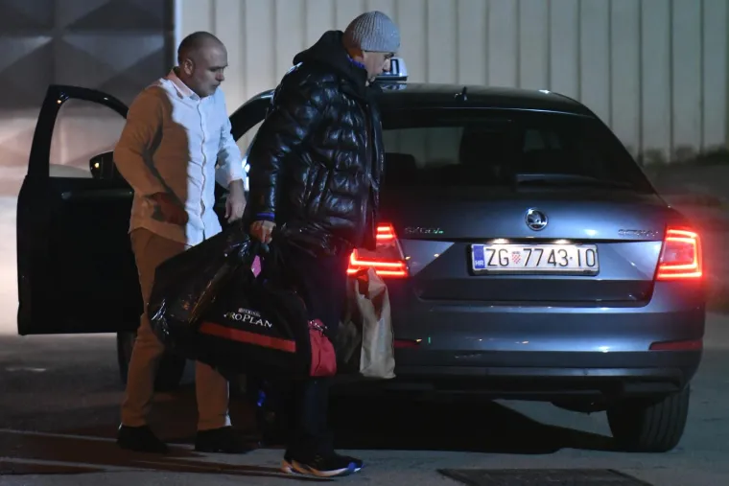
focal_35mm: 200
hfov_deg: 10.3
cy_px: 243
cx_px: 364
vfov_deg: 6.9
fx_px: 4051
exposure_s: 1/100
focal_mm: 200
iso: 4000
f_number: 2.8
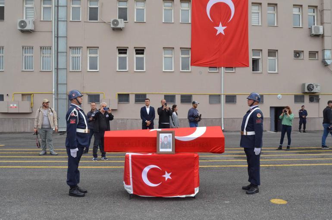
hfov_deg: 57.3
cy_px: 110
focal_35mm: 33
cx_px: 166
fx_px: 304
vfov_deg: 39.8
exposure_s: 1/640
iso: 1600
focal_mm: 22
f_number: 13
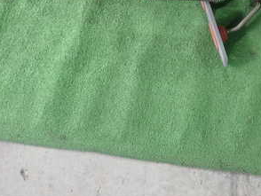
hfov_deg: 35.9
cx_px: 219
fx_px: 385
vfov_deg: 27.1
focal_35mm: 51
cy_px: 4
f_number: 2
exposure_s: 1/60
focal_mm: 4.5
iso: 125
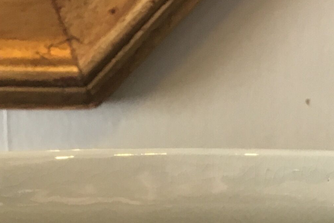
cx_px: 149
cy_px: 486
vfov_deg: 10.3
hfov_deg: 17.1
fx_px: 1114
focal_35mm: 120
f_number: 2.2
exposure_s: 1/33
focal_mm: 4.15
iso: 50
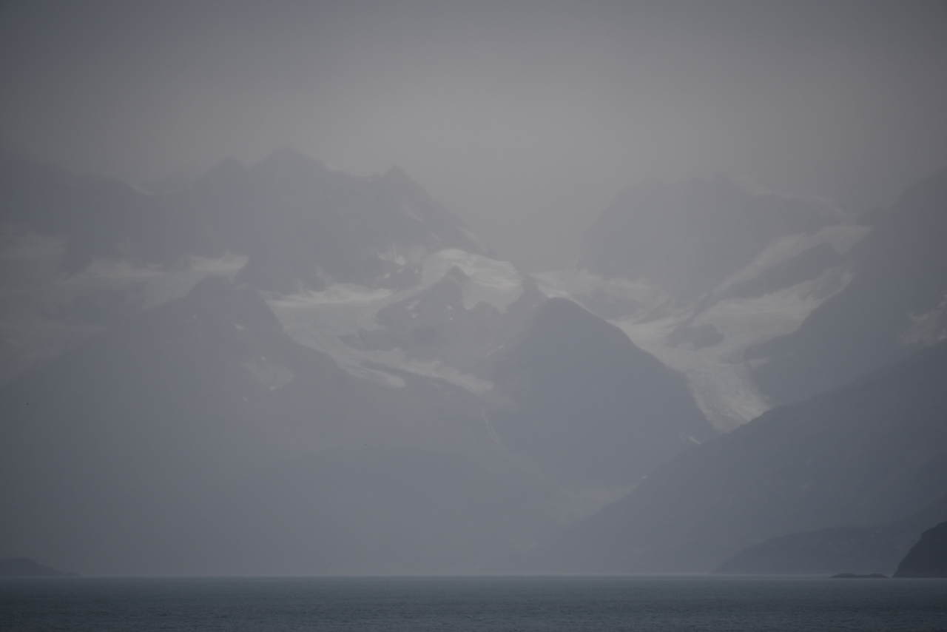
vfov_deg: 5.5
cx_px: 474
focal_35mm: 250
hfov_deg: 8.2
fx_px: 6577
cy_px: 316
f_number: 5.6
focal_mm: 250
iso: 250
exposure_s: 1/500
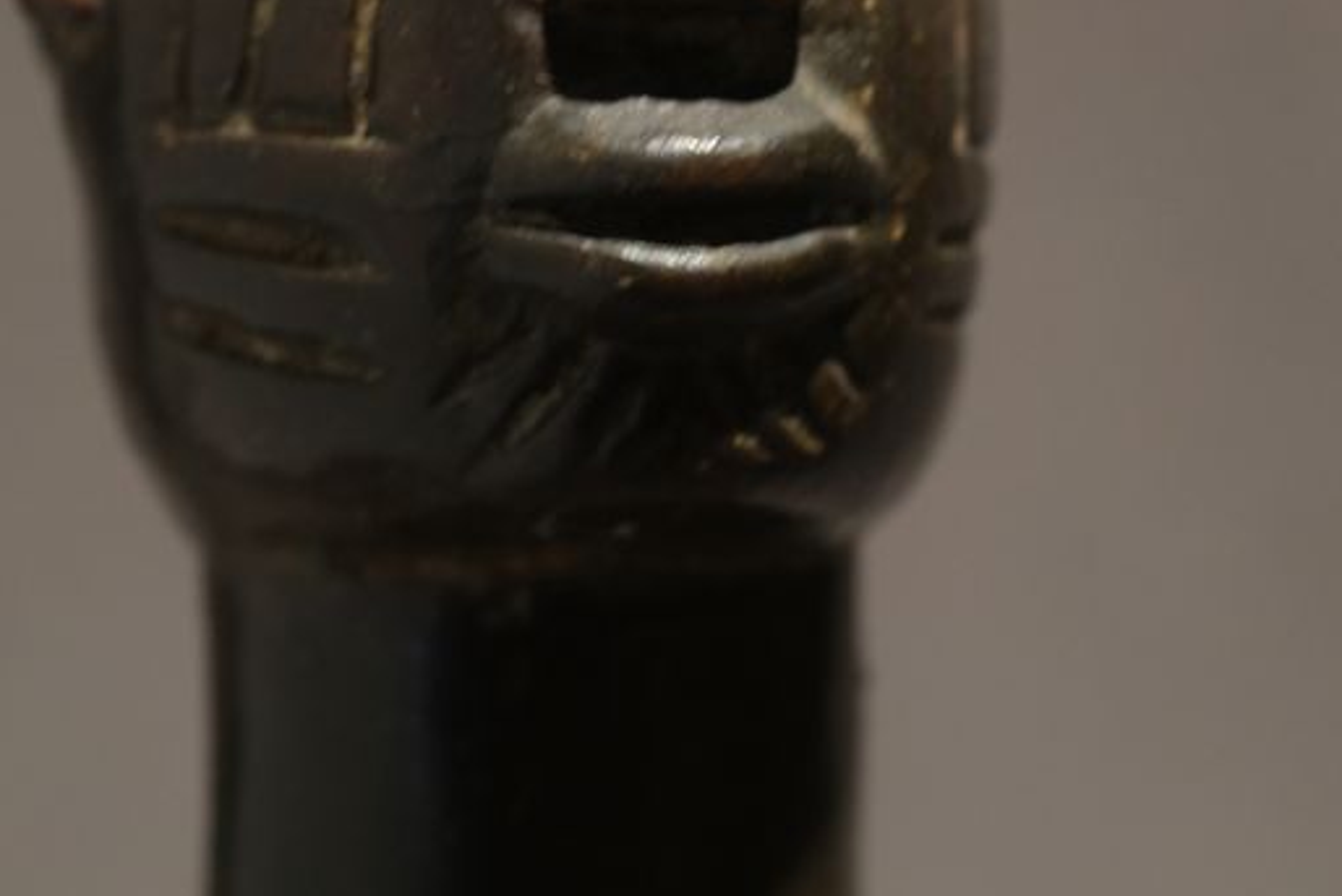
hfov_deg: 9.4
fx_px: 8203
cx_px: 542
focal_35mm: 220
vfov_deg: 6.2
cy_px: 84
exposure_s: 1/40
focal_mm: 60
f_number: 4
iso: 800
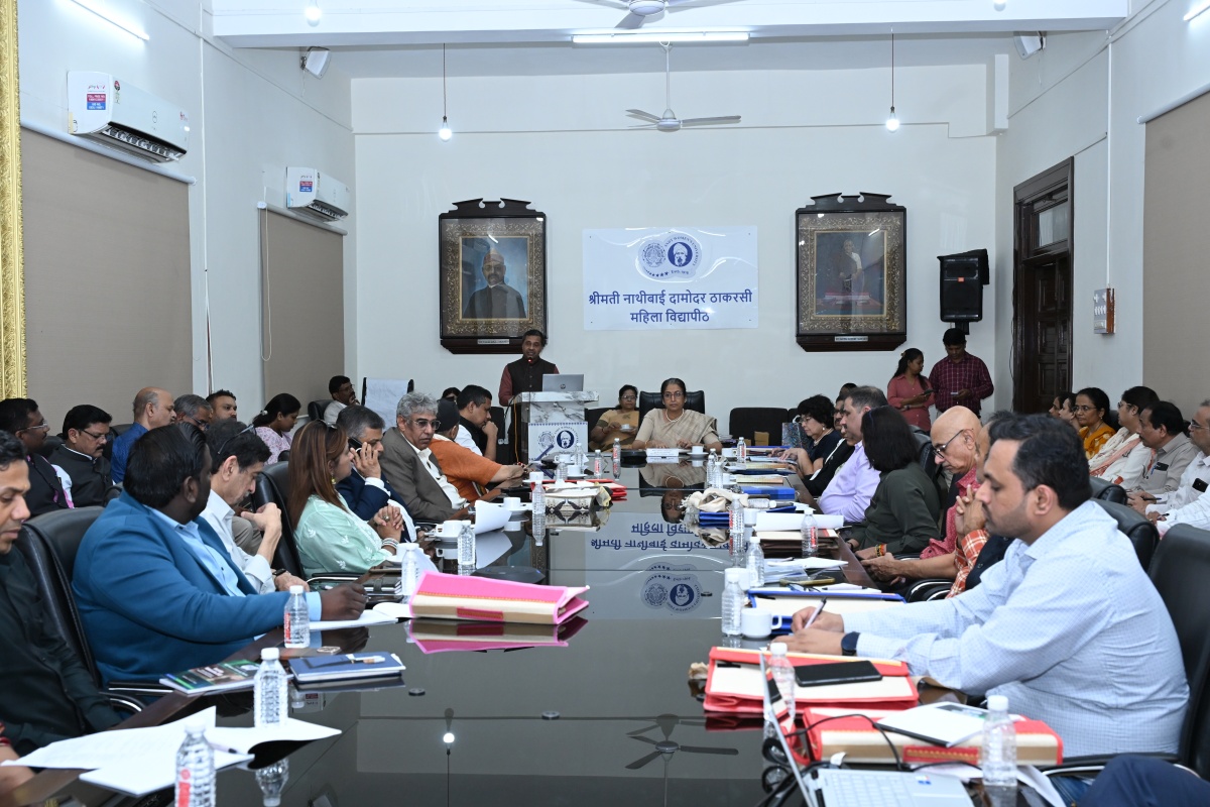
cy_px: 404
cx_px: 605
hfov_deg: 49.6
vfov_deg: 34.2
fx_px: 1311
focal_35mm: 39
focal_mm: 39
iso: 2000
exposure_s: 1/200
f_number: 5.6
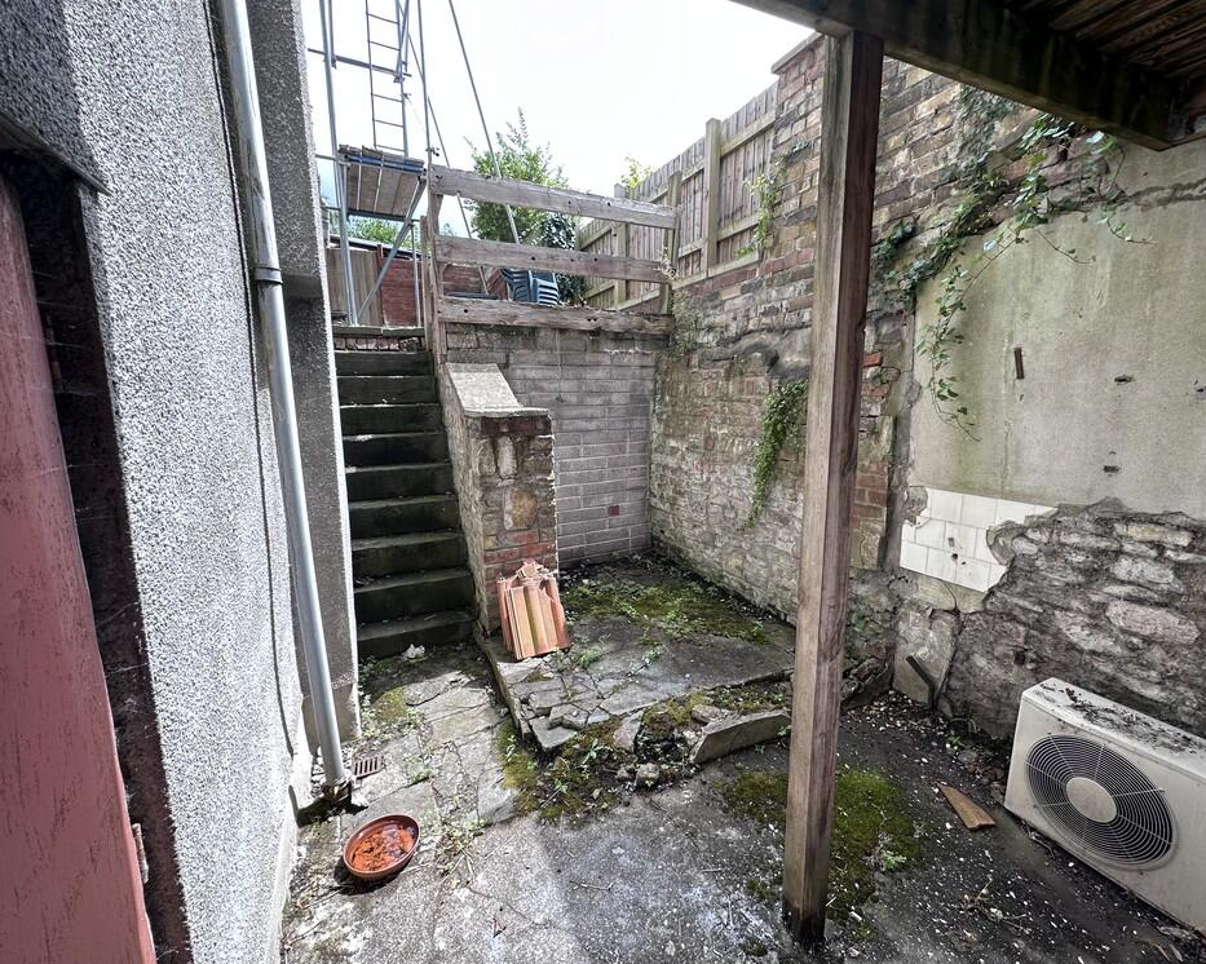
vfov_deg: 84.0
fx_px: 535
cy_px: 486
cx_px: 631
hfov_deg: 96.7
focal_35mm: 15
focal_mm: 2.22
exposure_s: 1/208
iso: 40
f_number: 2.2
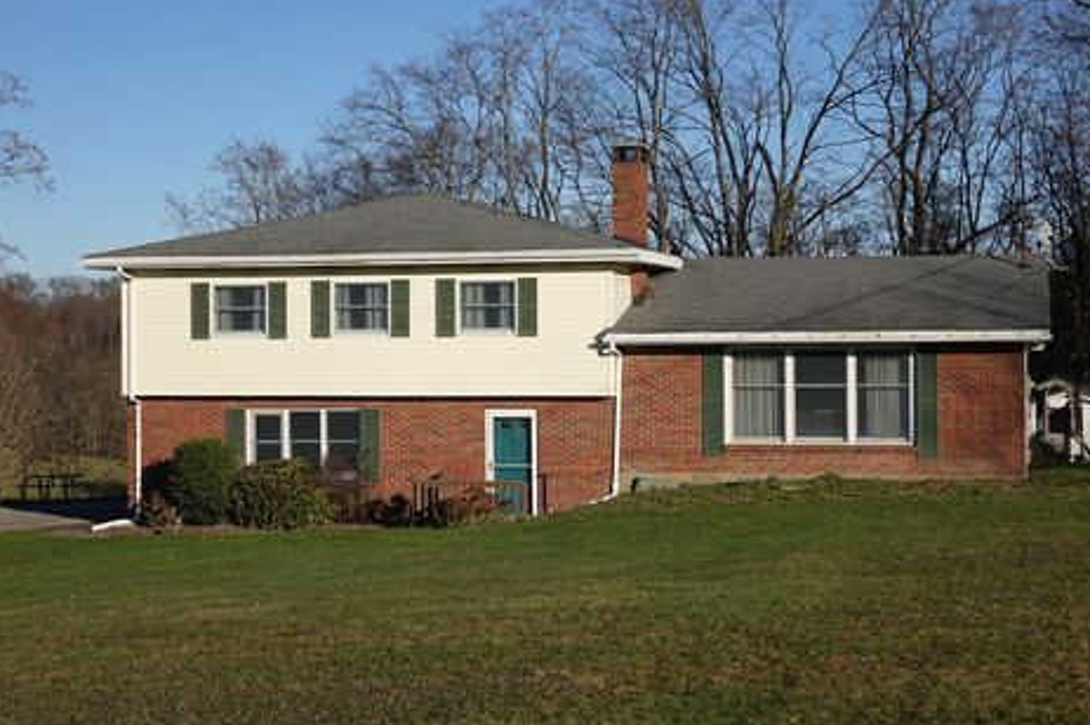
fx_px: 2027
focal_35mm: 67
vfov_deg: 20.3
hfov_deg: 30.1
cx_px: 546
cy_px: 350
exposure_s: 1/800
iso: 100
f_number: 5
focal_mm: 22.85
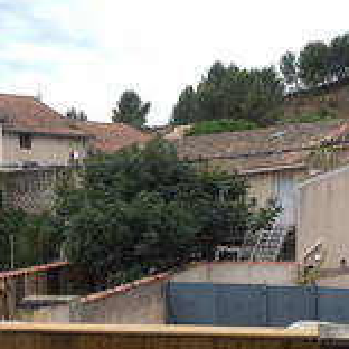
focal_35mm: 59
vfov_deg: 28.3
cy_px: 295
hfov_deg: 29.0
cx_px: 150
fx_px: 673
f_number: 2.2
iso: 32
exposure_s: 1/184
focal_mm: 4.15
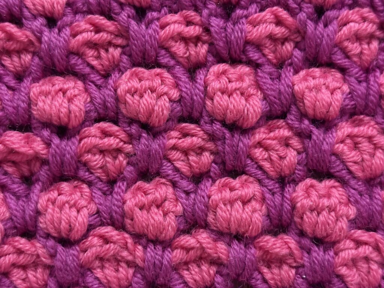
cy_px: 144
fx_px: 577
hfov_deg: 36.8
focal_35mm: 52
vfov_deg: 28.0
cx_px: 192
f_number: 1.6
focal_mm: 5.96
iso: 400
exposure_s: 1/20
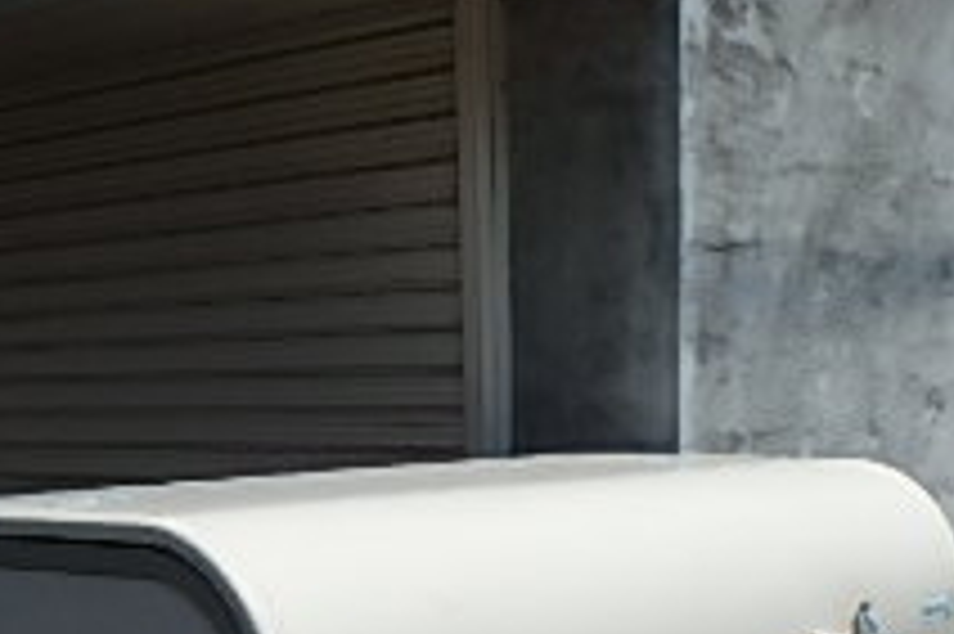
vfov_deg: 17.9
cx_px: 464
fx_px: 1748
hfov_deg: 30.5
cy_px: 1016
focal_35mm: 66
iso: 125
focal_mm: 3.7
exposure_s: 1/640
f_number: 6
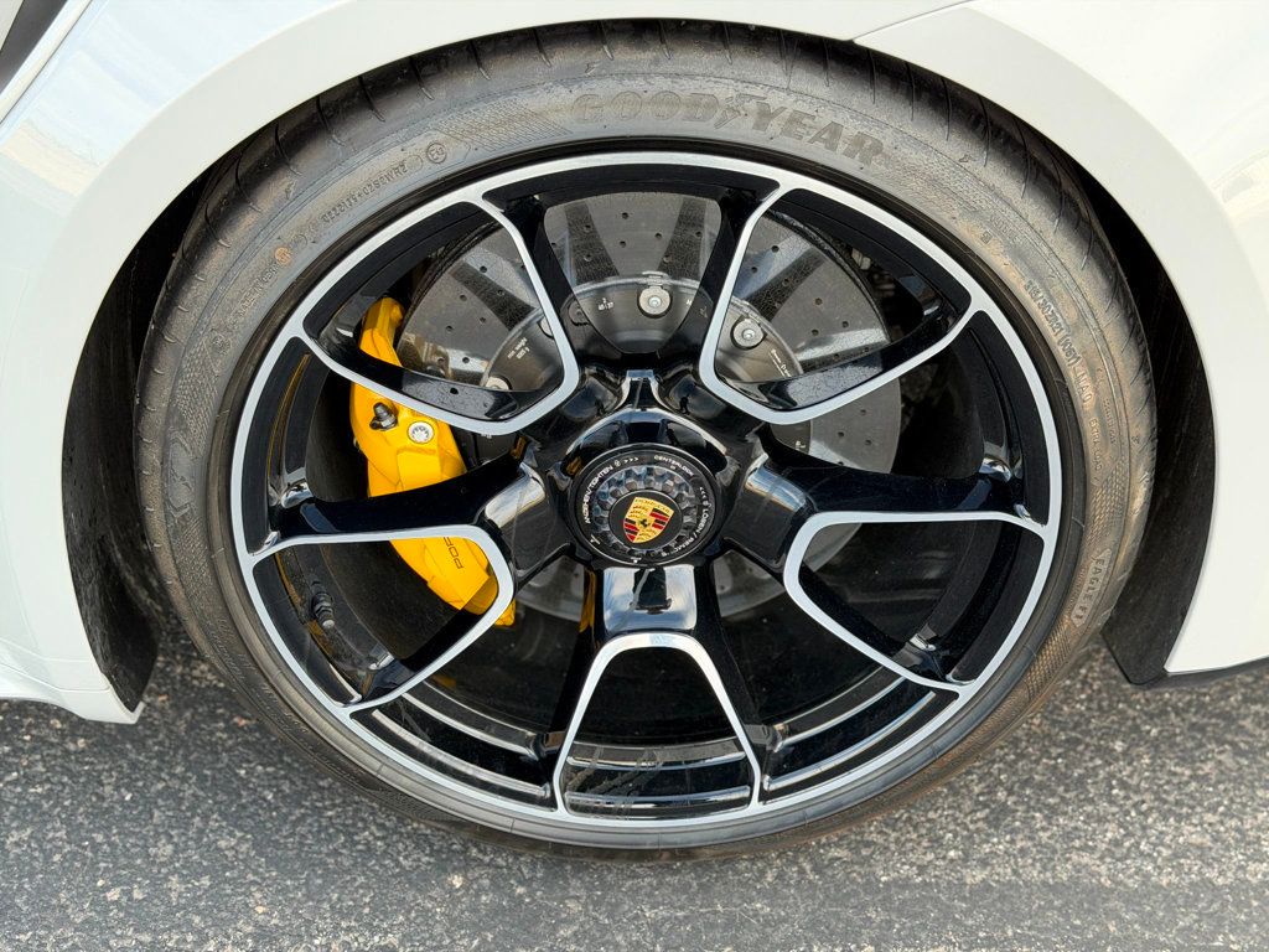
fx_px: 1760
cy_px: 476
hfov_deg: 39.7
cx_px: 634
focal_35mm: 48
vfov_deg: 30.3
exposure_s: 1/179
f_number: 1.78
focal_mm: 6.76
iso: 80
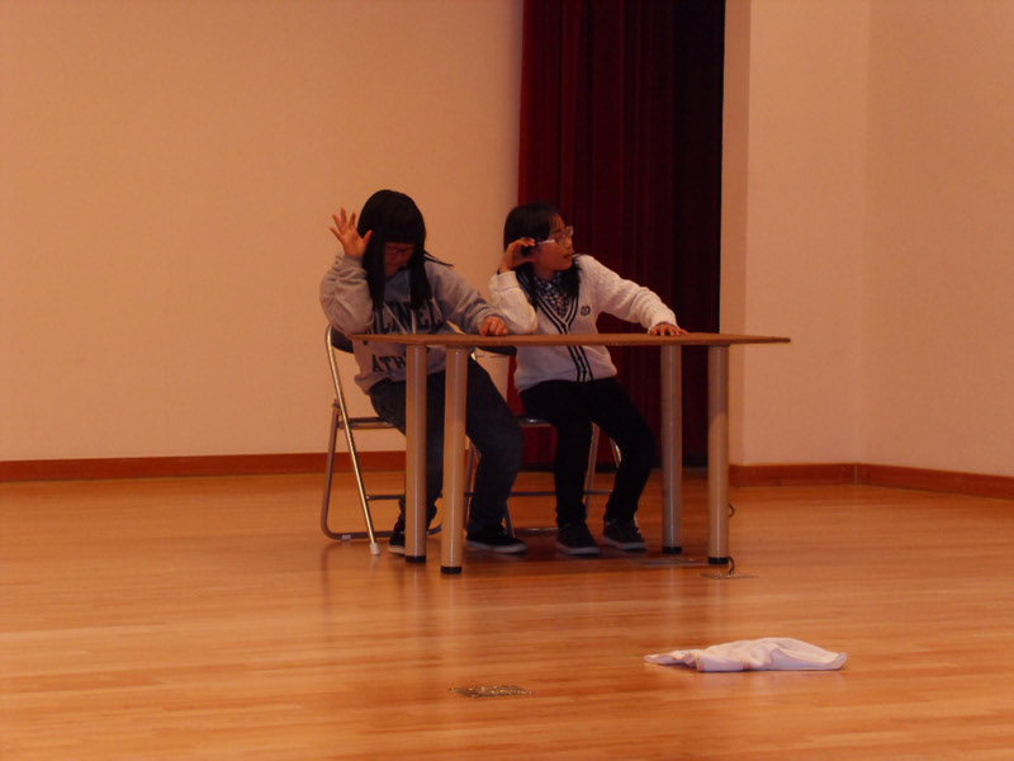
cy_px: 380
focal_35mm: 102
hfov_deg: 19.3
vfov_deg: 14.5
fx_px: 2988
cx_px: 507
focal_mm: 21.6
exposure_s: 1/90
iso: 400
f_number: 5.7
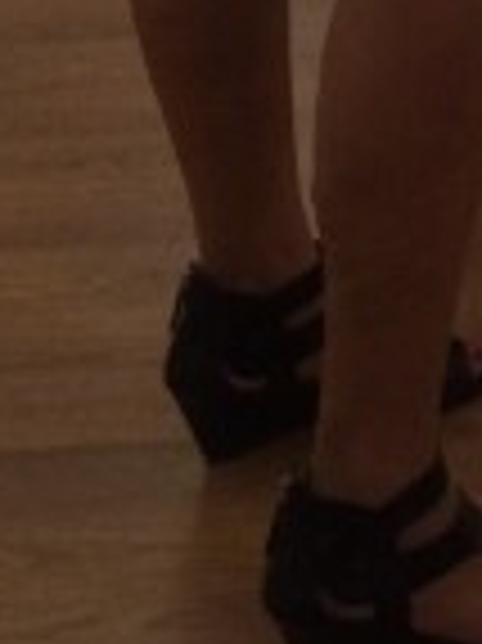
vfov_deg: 10.5
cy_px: -914
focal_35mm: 162
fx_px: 3012
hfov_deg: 8.4
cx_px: 1149
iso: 64
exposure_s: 1/30
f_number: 2.2
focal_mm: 4.15
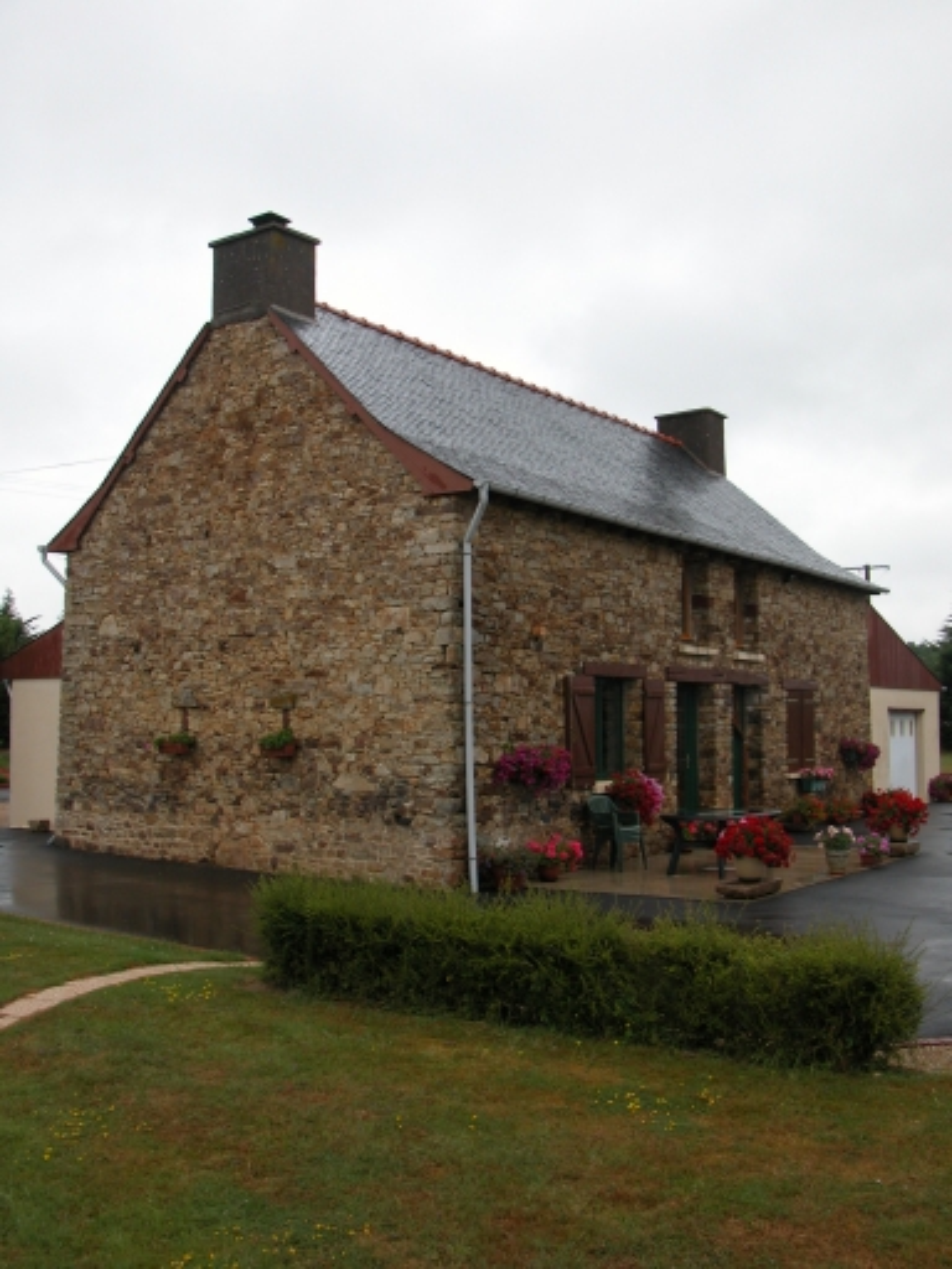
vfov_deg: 52.6
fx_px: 1283
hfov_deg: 40.7
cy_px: 634
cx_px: 476
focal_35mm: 35
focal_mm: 8.9
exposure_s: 1/158
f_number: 4
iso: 100
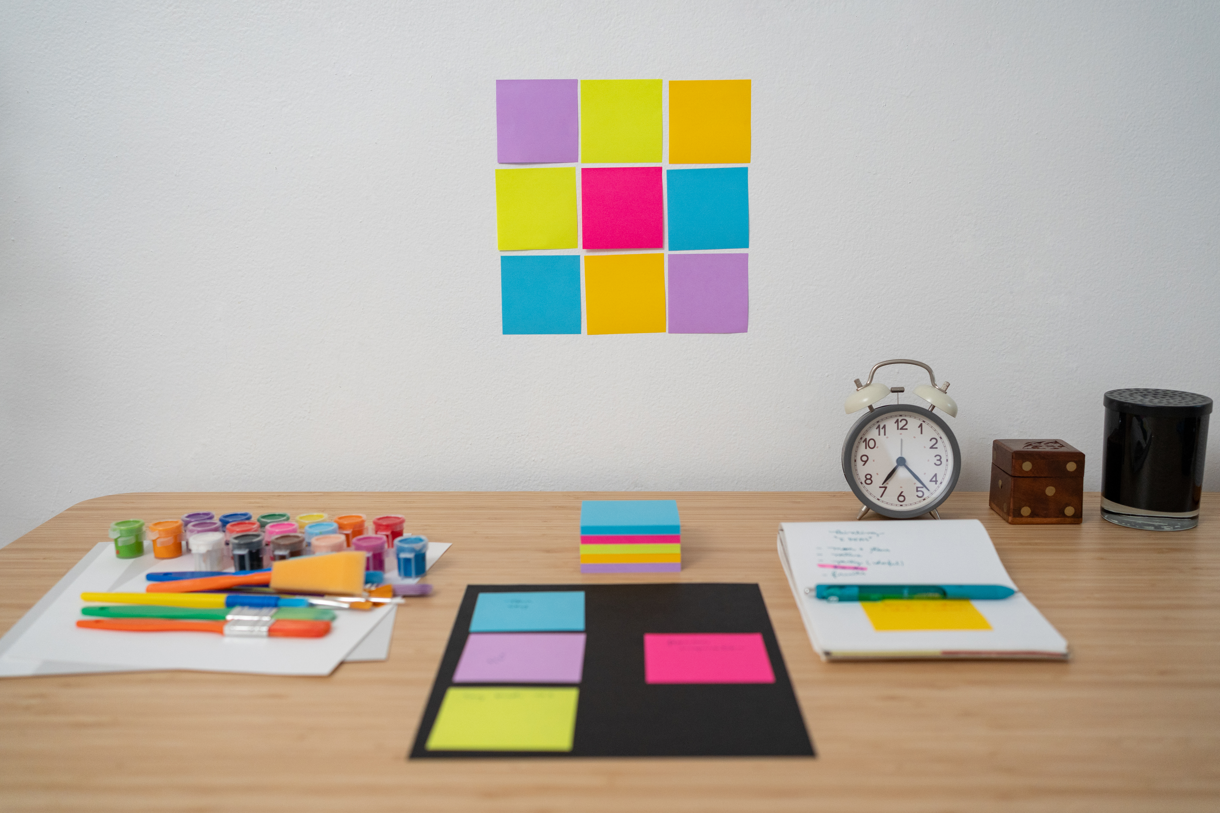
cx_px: 610
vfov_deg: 37.9
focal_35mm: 35
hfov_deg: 54.4
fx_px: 1186
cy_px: 406
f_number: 3.2
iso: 1000
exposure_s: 1/640
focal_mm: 35
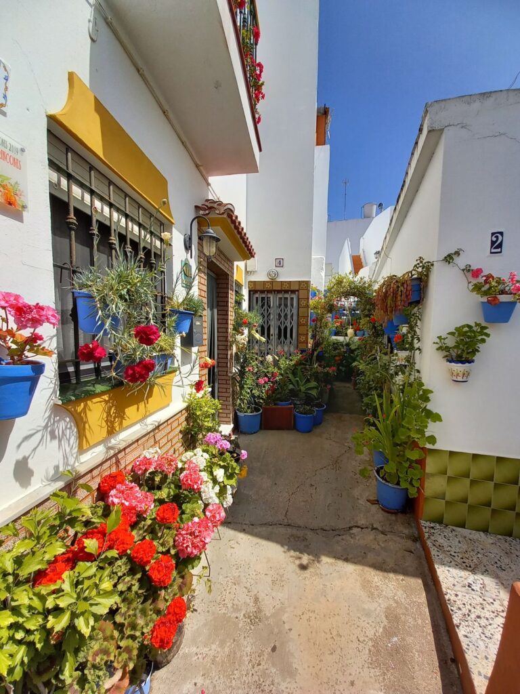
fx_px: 260
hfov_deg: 89.9
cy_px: 347
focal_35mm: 13
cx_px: 260
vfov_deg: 106.2
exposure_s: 1/1086
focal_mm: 1.42
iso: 50
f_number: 2.2
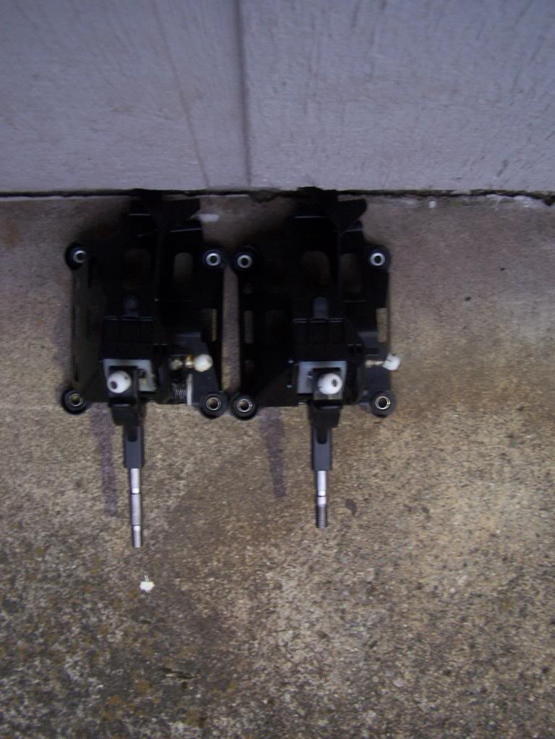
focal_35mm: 38
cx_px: 278
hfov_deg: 37.7
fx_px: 812
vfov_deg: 49.0
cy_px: 370
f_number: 2.8
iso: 140
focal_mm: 6.3
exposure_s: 1/8
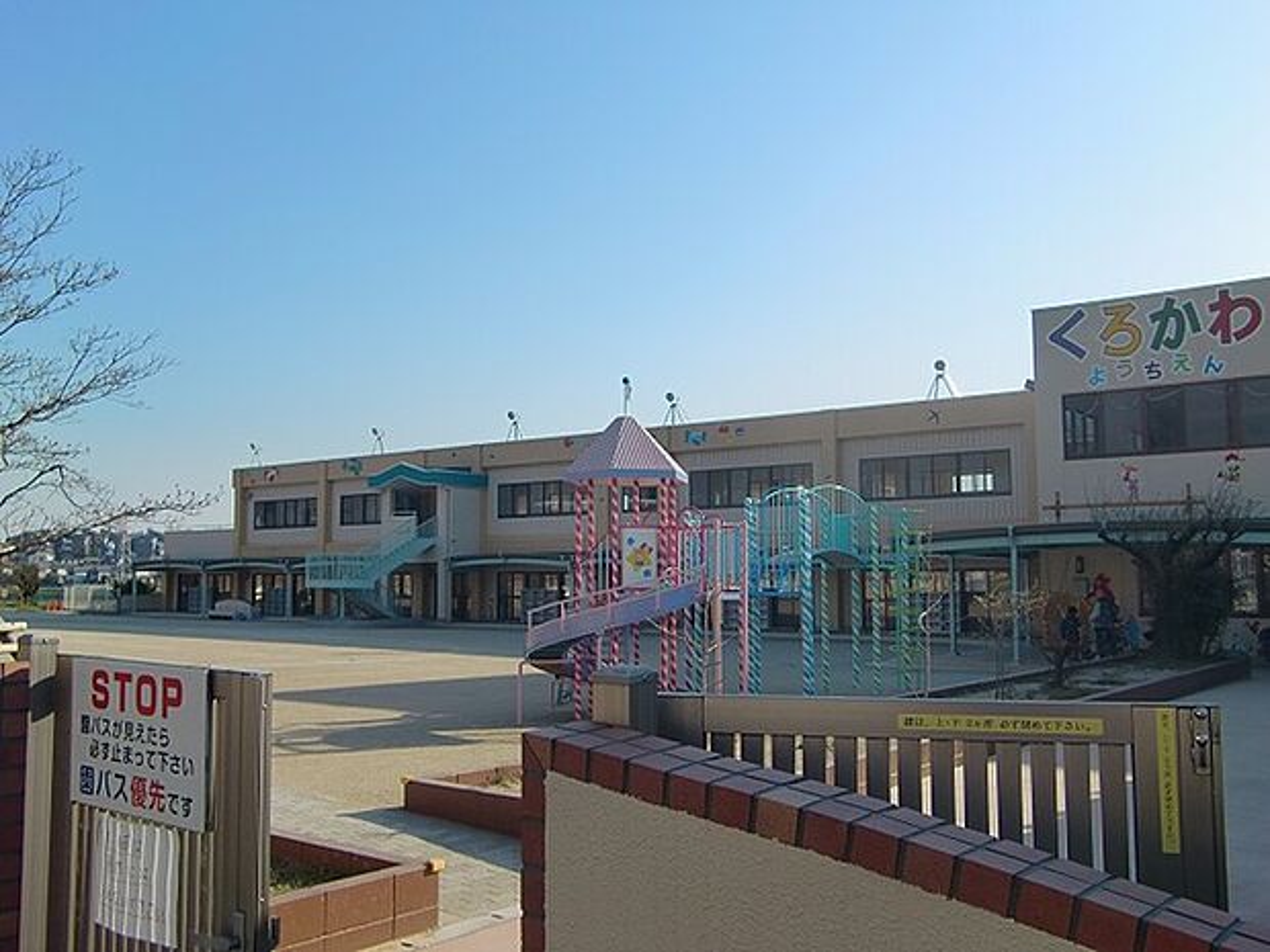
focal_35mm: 33
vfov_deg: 42.9
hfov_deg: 55.4
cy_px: 476
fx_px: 1211
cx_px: 635
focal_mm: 5.8
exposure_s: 1/200
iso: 64
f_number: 7.2
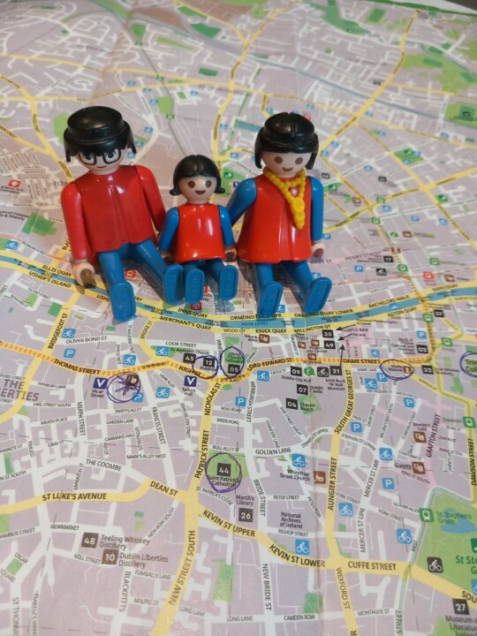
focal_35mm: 27
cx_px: 238
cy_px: 318
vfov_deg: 65.3
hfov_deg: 51.4
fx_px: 496
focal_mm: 4
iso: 125
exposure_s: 1/50
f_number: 1.8
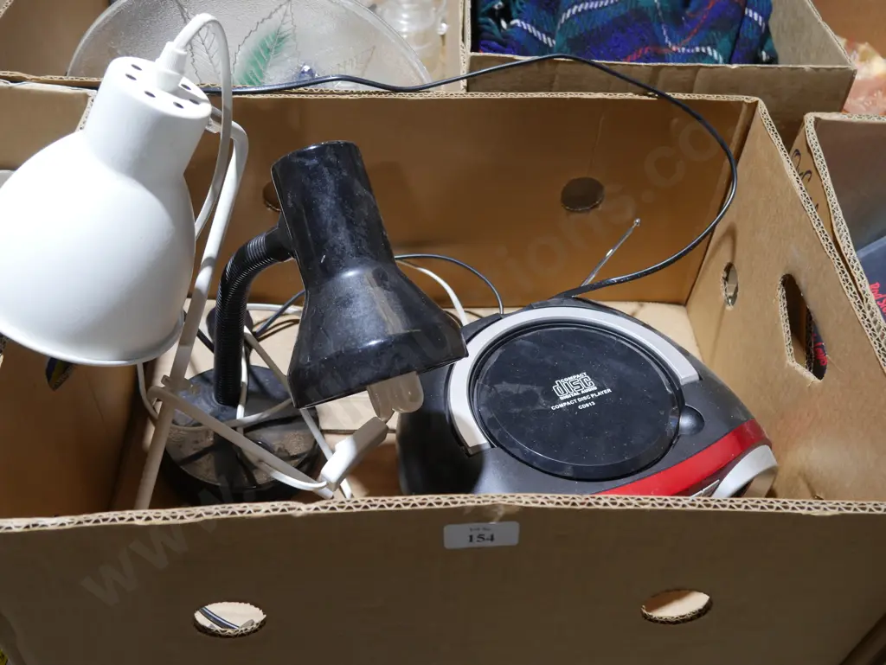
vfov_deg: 41.8
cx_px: 443
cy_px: 332
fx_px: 871
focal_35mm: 34
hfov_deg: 53.9
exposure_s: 1/60
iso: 500
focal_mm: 17
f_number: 4
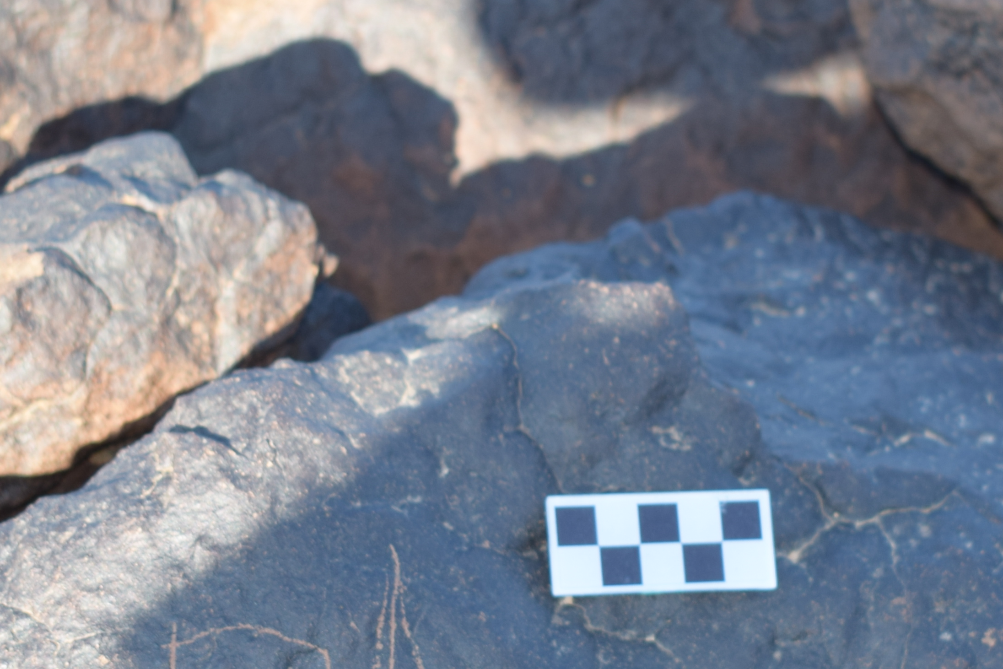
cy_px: 733
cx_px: 842
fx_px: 4347
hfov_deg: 13.1
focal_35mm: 156
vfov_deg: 8.7
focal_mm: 38
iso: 100
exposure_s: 1/125
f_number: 4.8
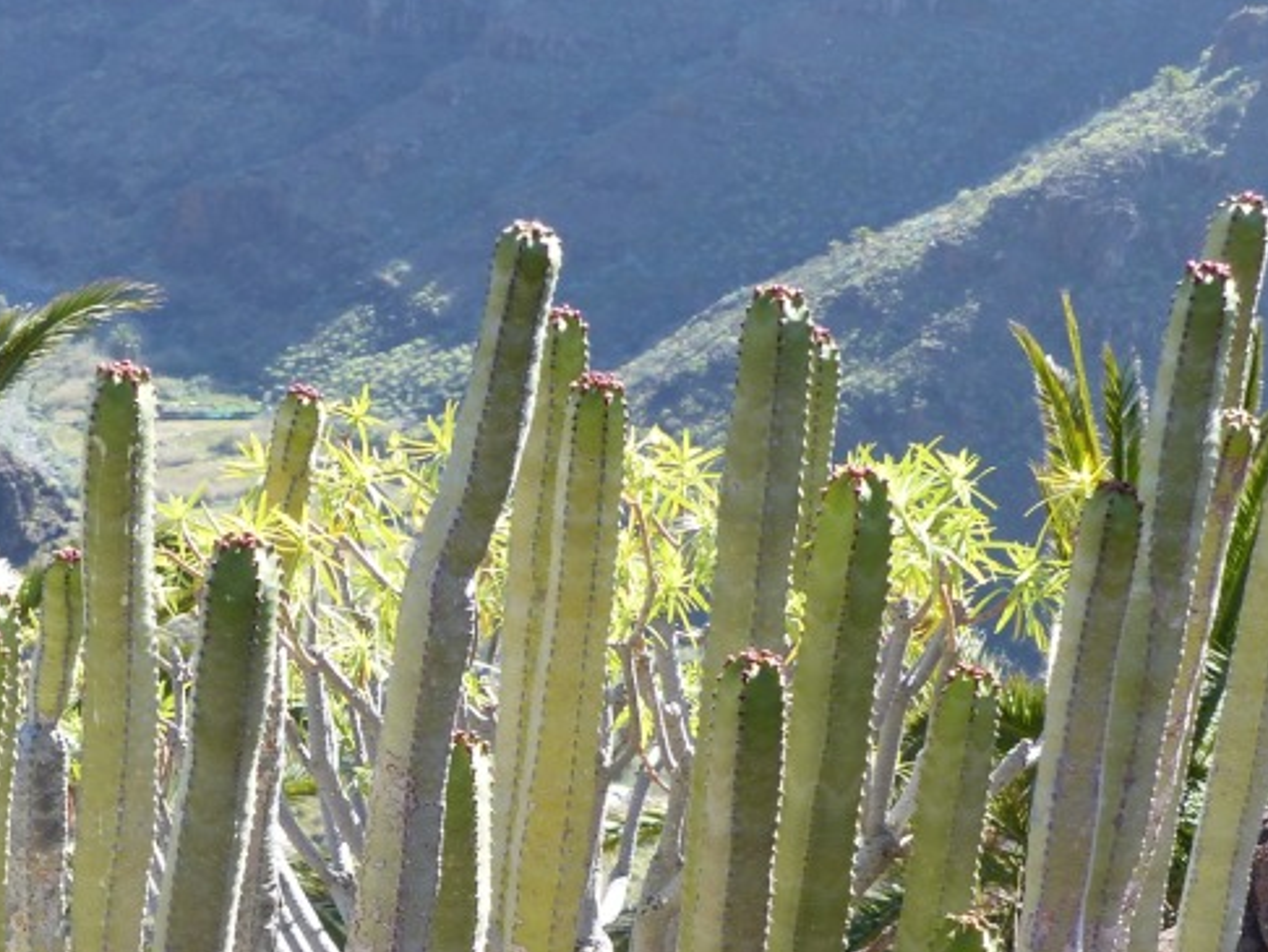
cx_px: 464
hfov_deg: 14.2
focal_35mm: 139
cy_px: 910
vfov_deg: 10.6
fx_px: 5094
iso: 100
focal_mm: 11.9
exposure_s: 1/250
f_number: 4
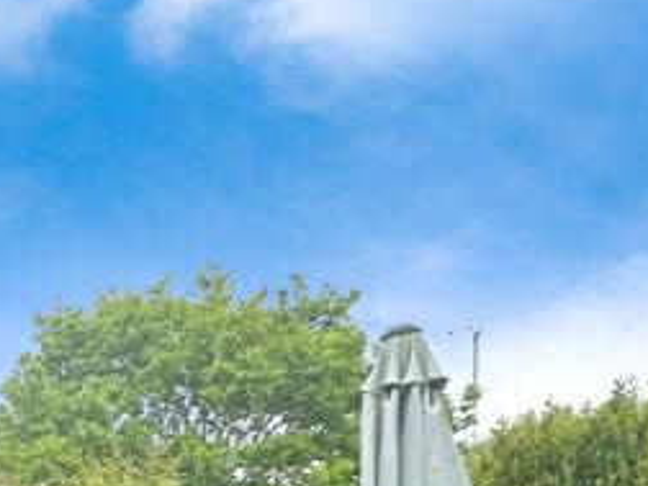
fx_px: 1067
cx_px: -597
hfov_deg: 20.2
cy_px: 683
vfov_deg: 22.2
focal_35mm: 57
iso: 40
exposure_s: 1/1401
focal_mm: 2.22
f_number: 2.2
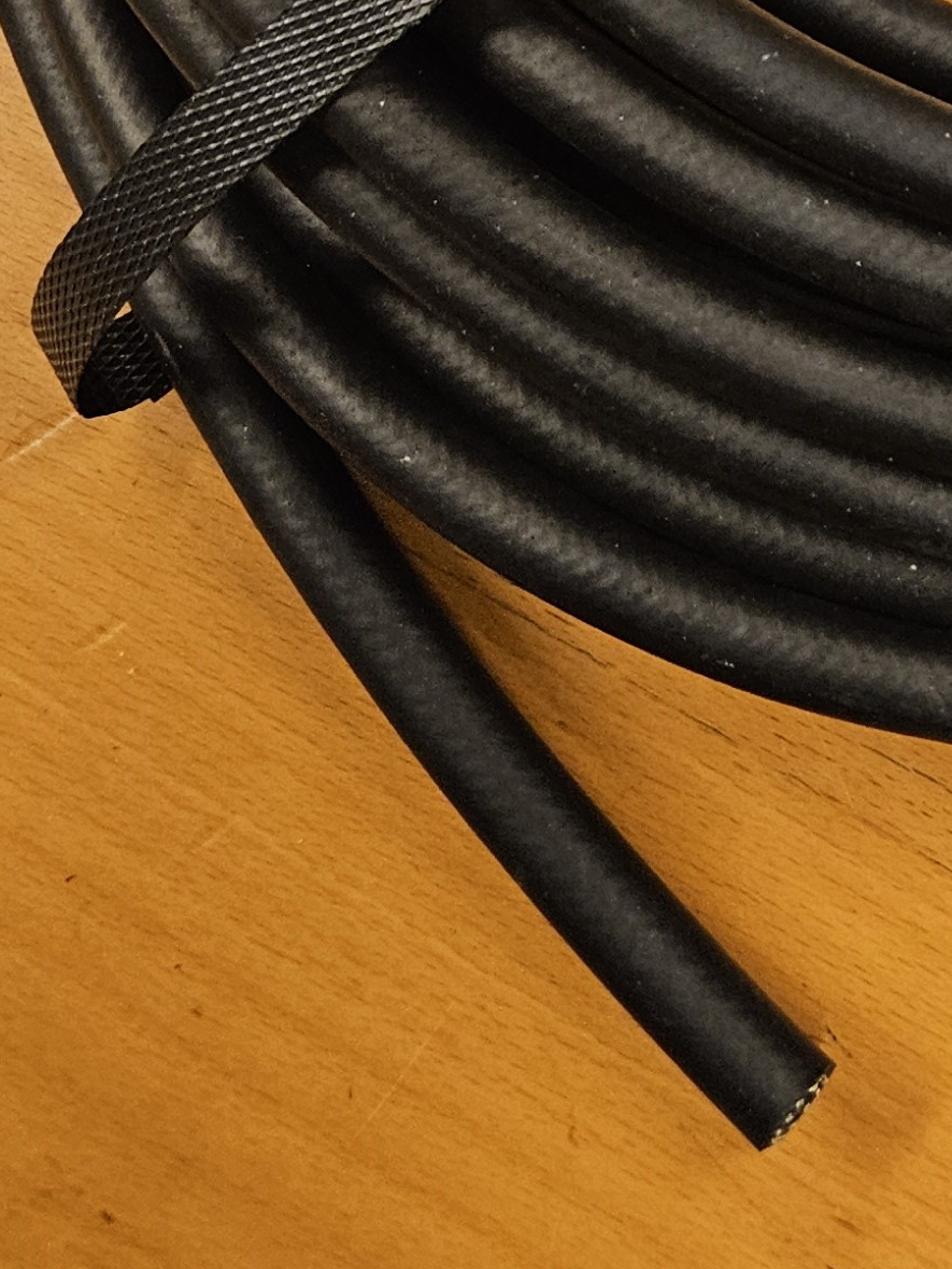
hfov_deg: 17.3
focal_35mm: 78
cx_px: 1358
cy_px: -503
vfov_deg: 21.8
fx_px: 2859
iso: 200
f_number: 1.8
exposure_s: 1/100
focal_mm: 5.4
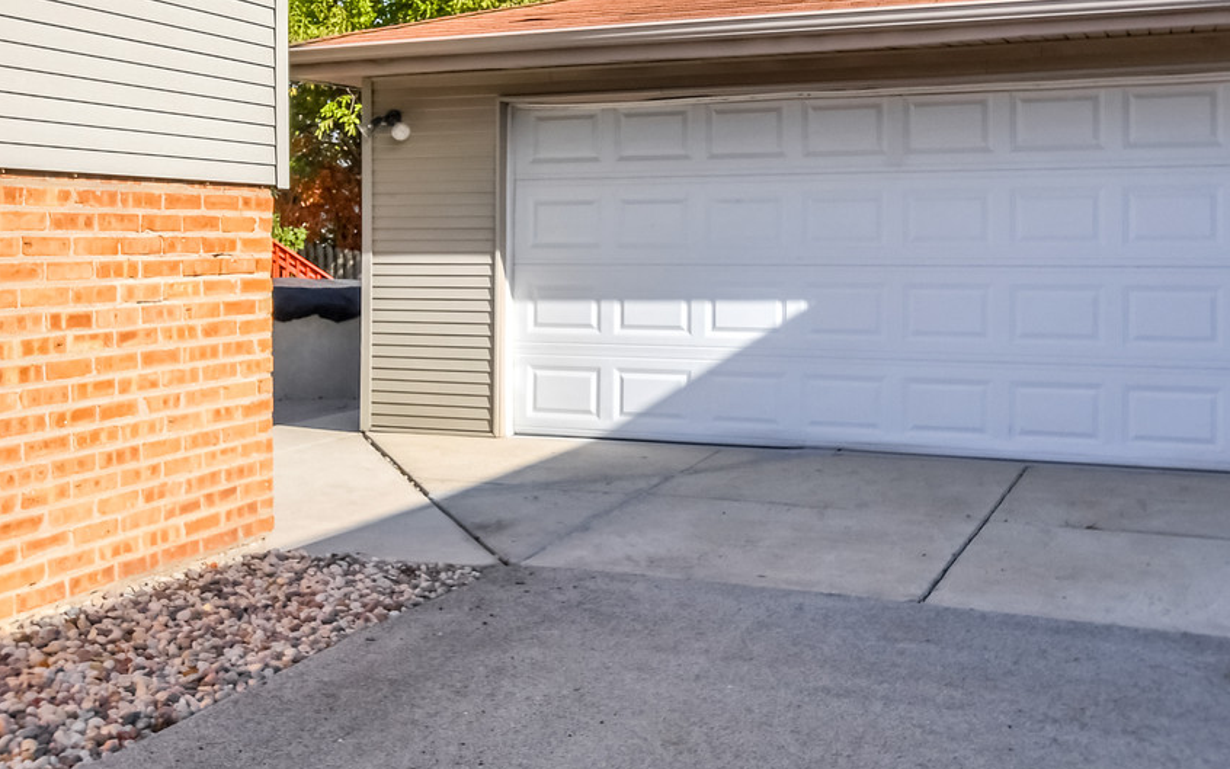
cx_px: 593
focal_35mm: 41
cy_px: 167
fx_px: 1375
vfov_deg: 30.6
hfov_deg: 48.2
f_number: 8
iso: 400
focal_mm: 14
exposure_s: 1/5000
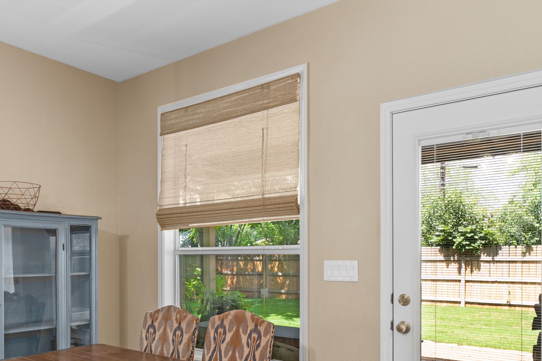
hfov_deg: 60.2
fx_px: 467
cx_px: 244
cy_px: 259
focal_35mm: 31
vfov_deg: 41.4
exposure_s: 1/2
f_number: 7.1
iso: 320
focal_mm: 19
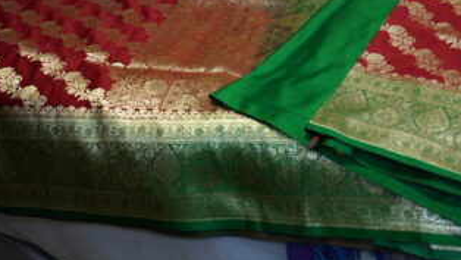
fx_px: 783
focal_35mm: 64
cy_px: 19
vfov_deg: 18.5
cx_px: 245
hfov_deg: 32.8
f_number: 4.5
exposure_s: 1/160
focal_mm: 32
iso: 1000
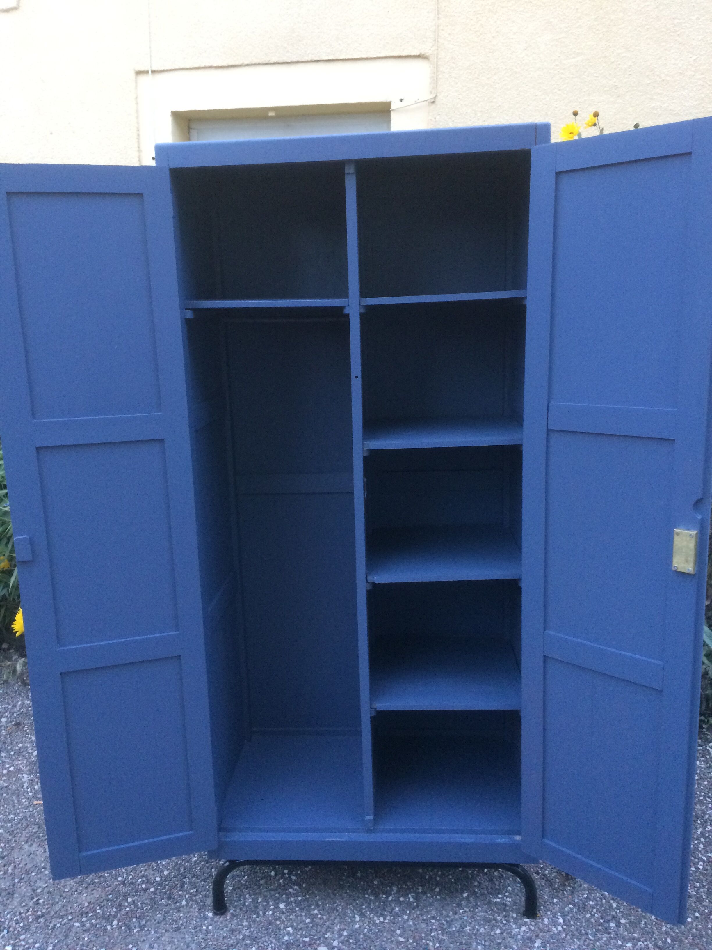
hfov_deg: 48.2
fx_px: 795
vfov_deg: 61.7
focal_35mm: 29
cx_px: 356
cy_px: 475
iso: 250
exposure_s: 1/33
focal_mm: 4.15
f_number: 2.2
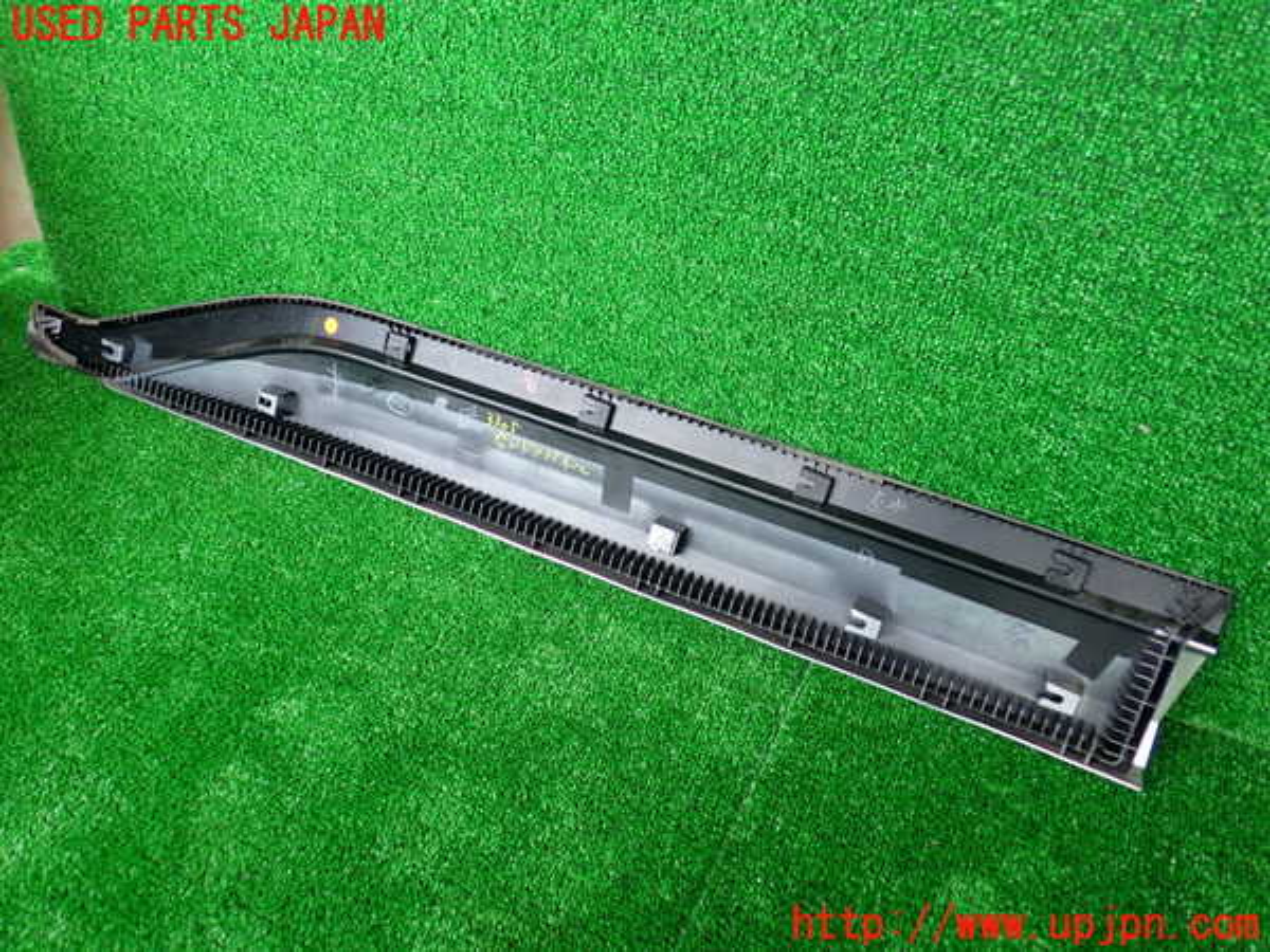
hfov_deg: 60.0
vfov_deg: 46.8
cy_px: 476
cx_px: 635
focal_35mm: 30
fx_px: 1101
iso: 200
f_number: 2.3
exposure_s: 1/100
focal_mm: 5.4
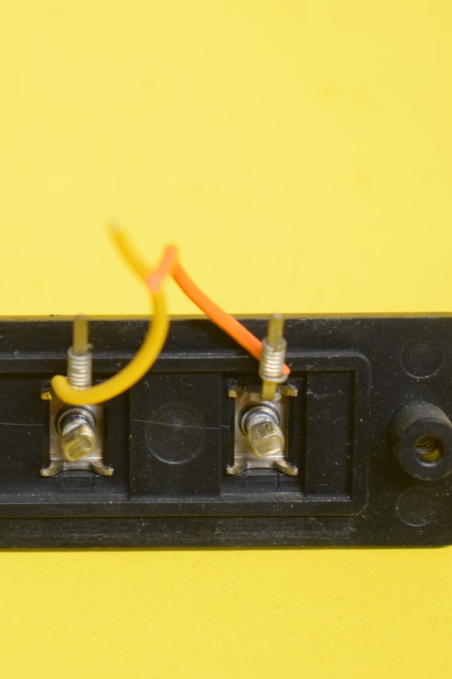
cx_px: -29
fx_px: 2615
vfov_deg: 14.8
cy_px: 301
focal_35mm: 139
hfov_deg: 9.8
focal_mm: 55
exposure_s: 1/100
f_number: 5.6
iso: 3200
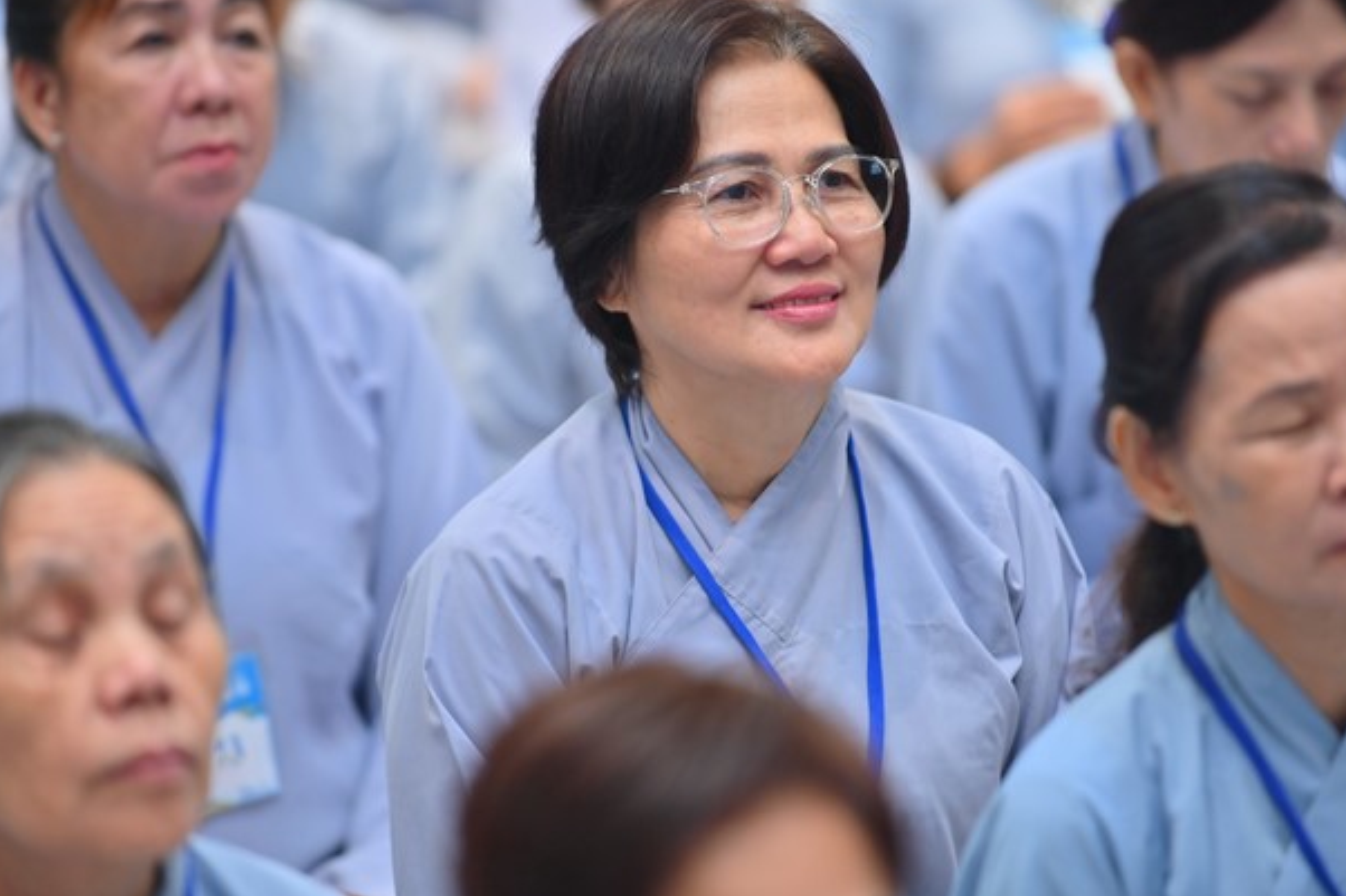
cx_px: 704
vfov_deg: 6.4
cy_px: 421
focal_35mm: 216
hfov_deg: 9.5
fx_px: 8073
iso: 640
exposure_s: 1/100
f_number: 3.2
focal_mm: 200
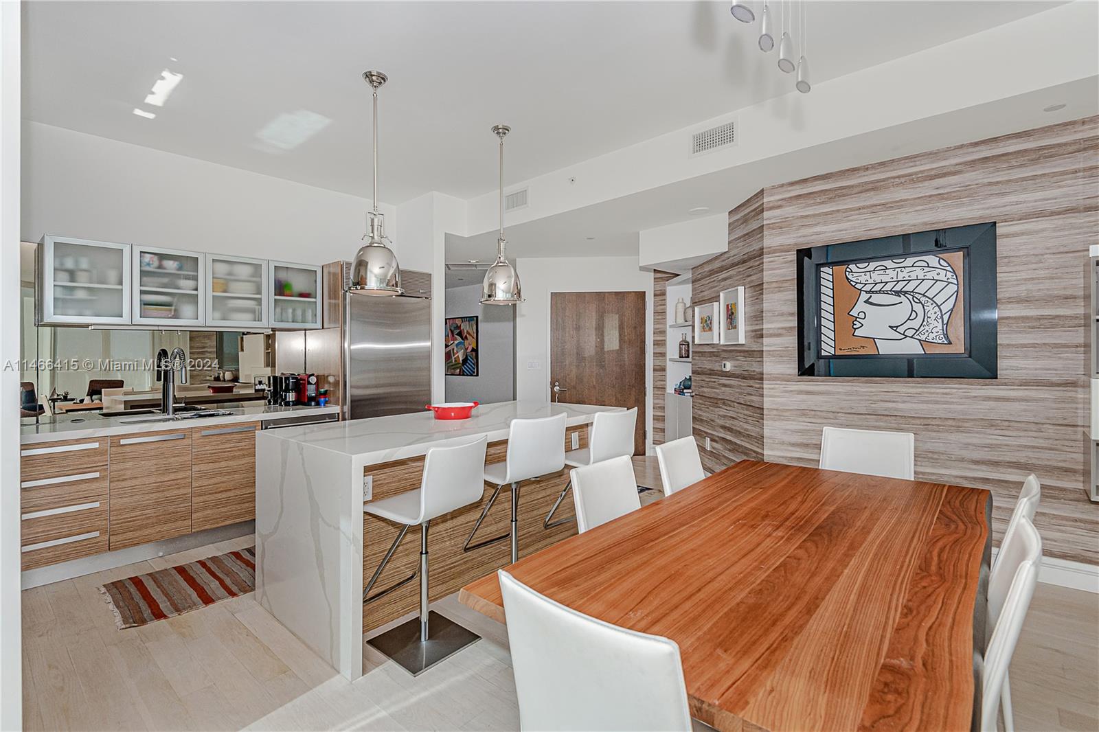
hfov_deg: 93.3
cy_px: 366
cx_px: 550
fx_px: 519
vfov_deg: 70.4
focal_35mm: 17
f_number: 8
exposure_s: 1/125
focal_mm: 17
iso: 800
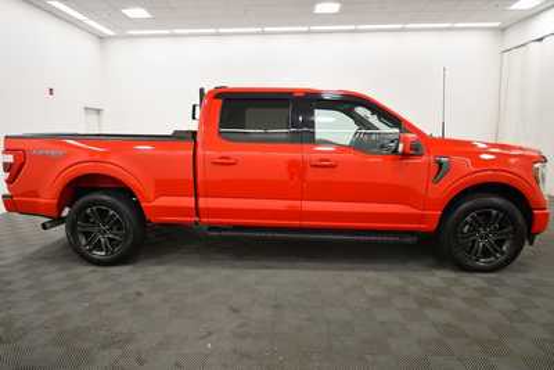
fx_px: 323
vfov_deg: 59.5
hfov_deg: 81.2
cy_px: 185
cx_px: 277
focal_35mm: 21
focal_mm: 14
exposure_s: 1/125
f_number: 5
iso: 800
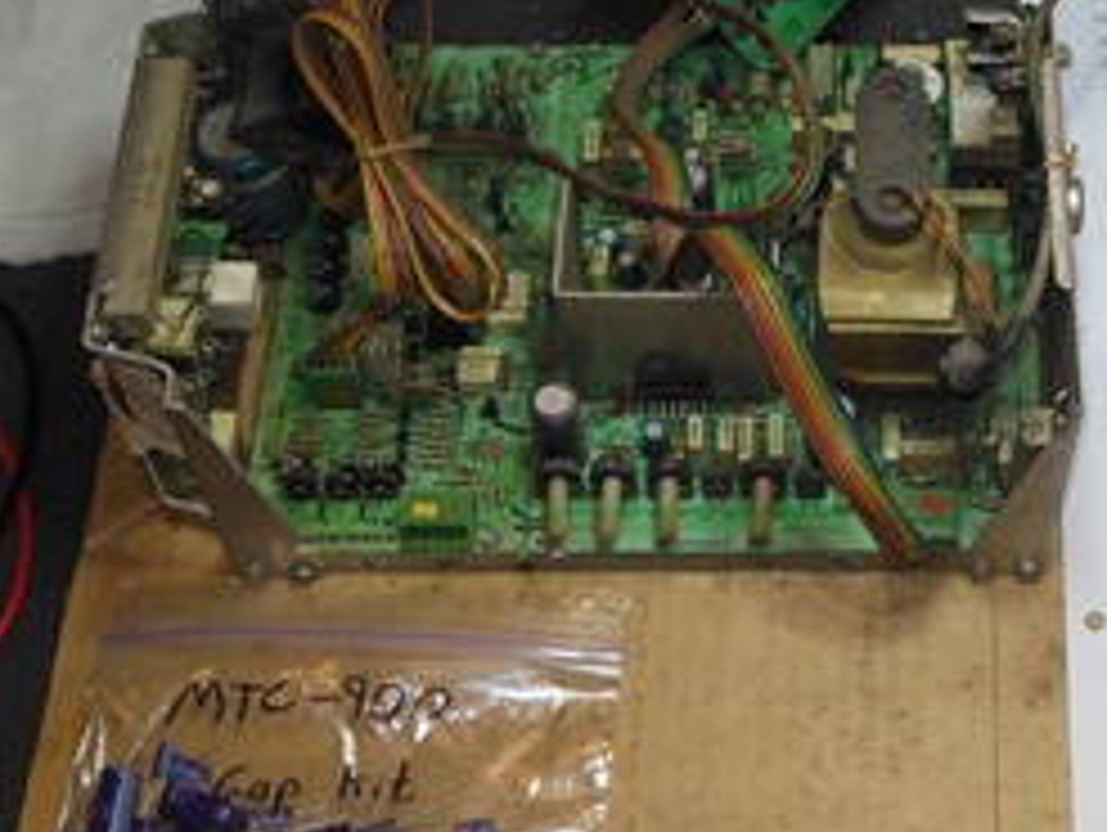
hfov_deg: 31.1
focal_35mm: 60
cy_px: 310
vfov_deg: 24.4
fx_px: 1921
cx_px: 936
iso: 125
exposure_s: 1/30
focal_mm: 6
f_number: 3.5
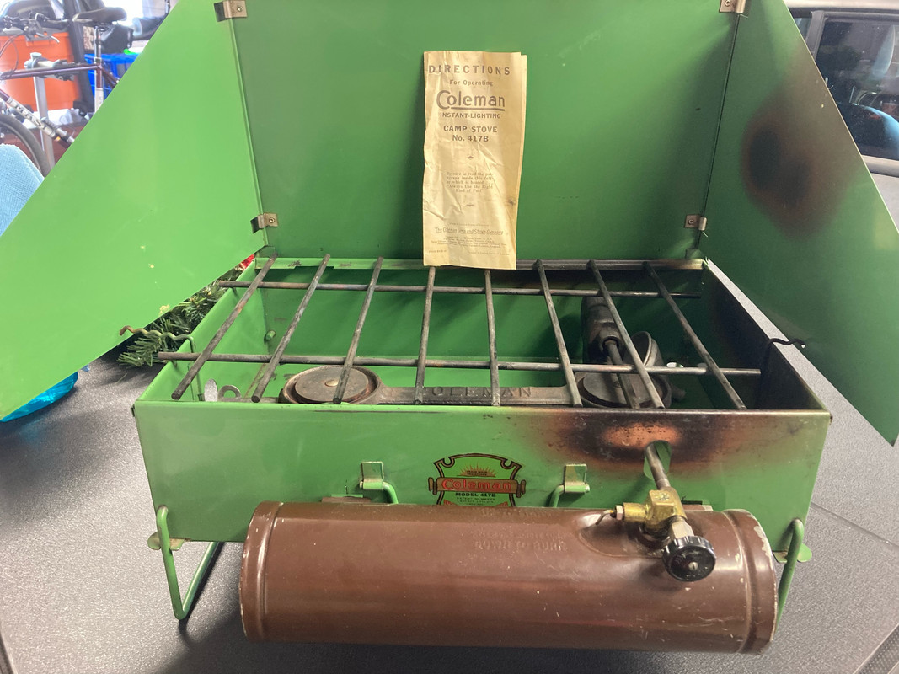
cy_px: 337
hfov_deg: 63.4
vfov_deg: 49.7
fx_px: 727
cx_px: 450
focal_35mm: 28
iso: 250
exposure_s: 1/60
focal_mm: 3.99
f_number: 1.8
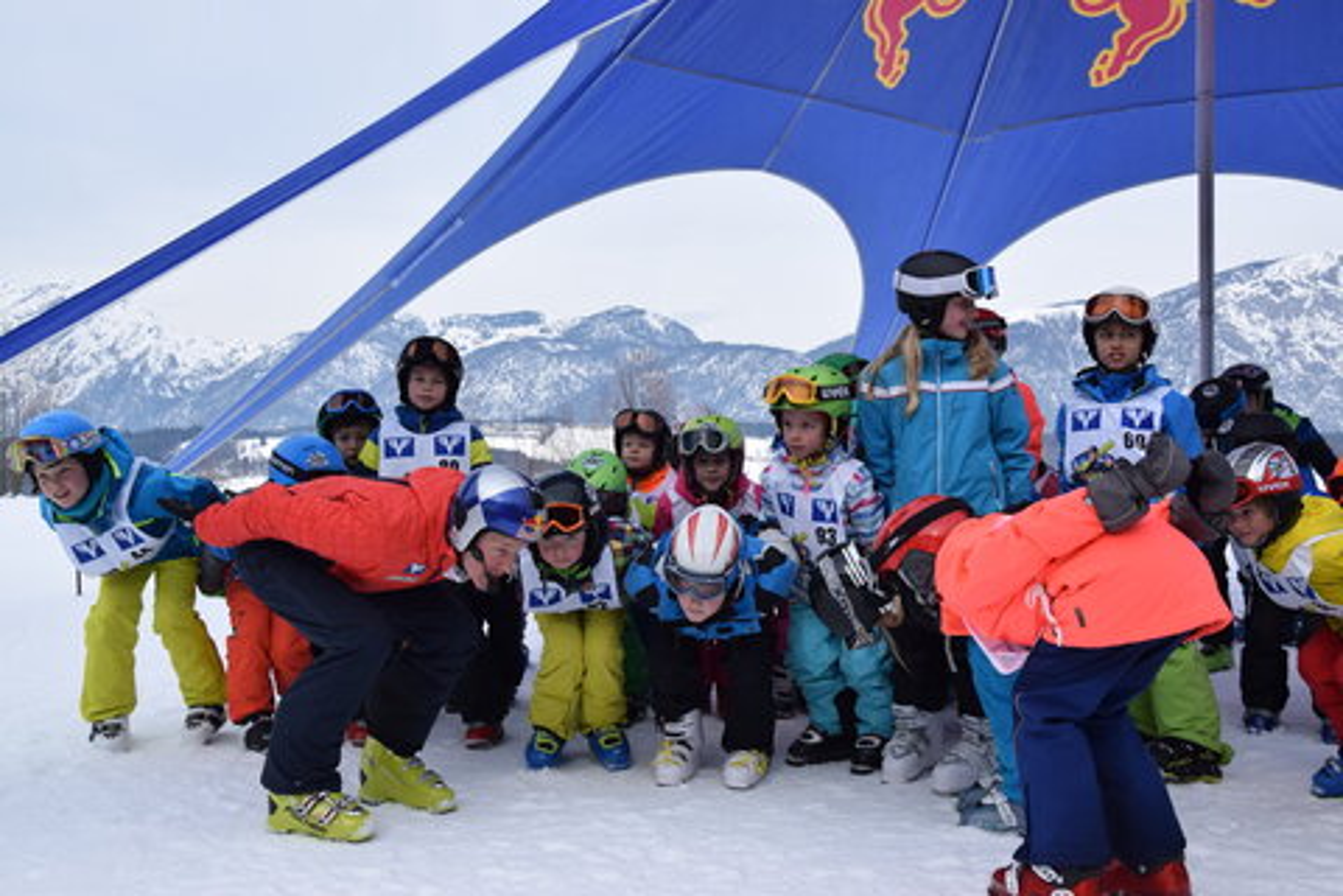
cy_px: 448
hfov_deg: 49.6
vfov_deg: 34.2
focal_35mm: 39
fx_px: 1455
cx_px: 672
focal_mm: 26
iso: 200
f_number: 9
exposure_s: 1/320
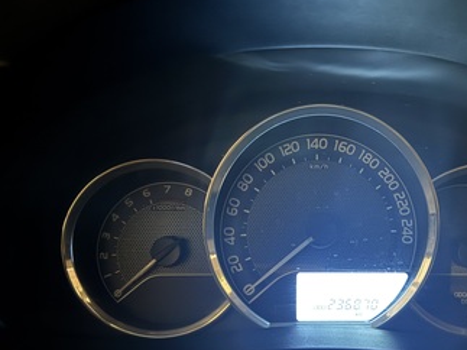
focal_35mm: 34
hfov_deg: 53.0
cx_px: 307
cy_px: 218
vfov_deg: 41.5
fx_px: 459
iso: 3200
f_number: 1.78
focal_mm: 6.76
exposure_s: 1/2
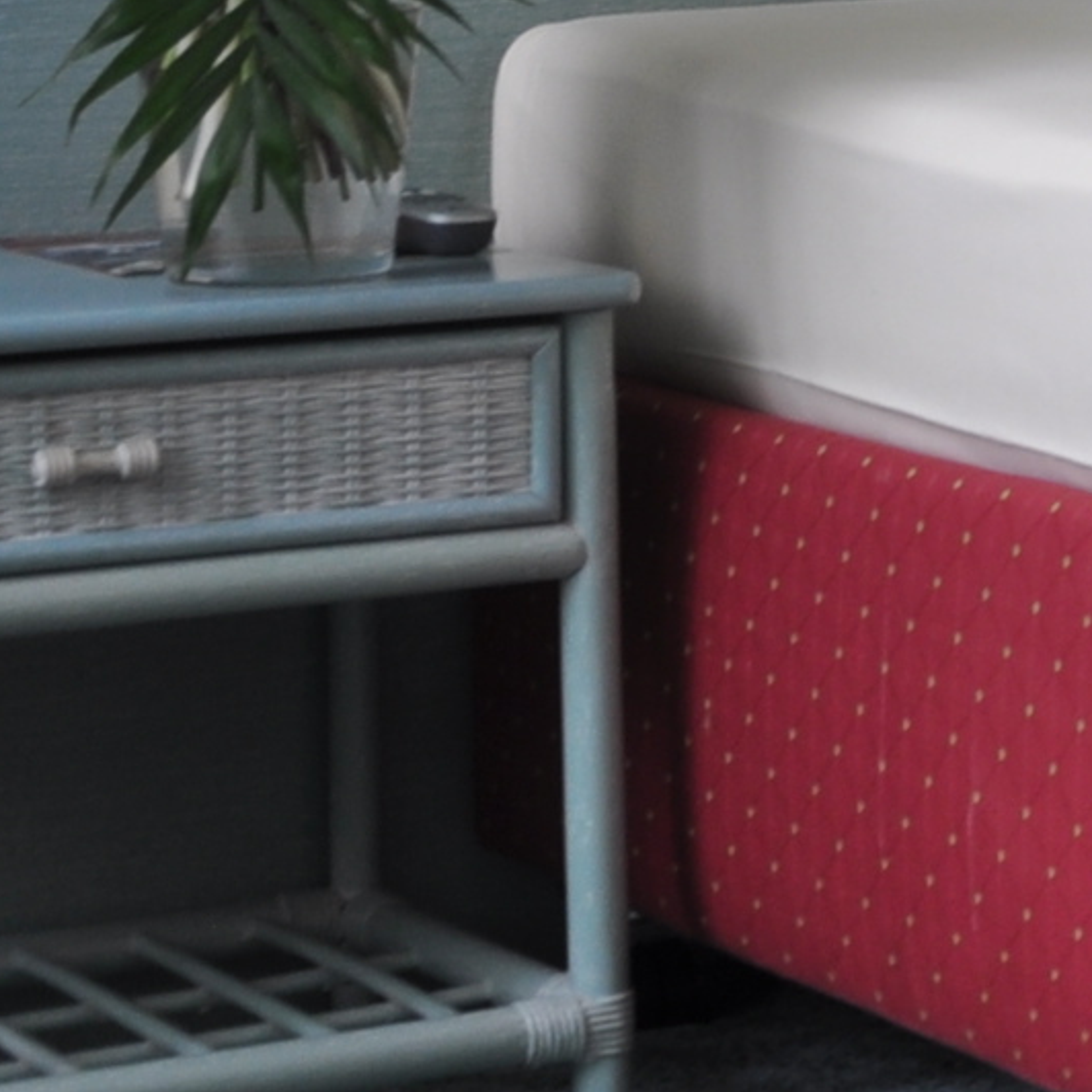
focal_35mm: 162
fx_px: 5766
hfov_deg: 9.8
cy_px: -343
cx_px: 2385
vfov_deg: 10.6
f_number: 3.8
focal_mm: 21
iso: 200
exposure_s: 1/60
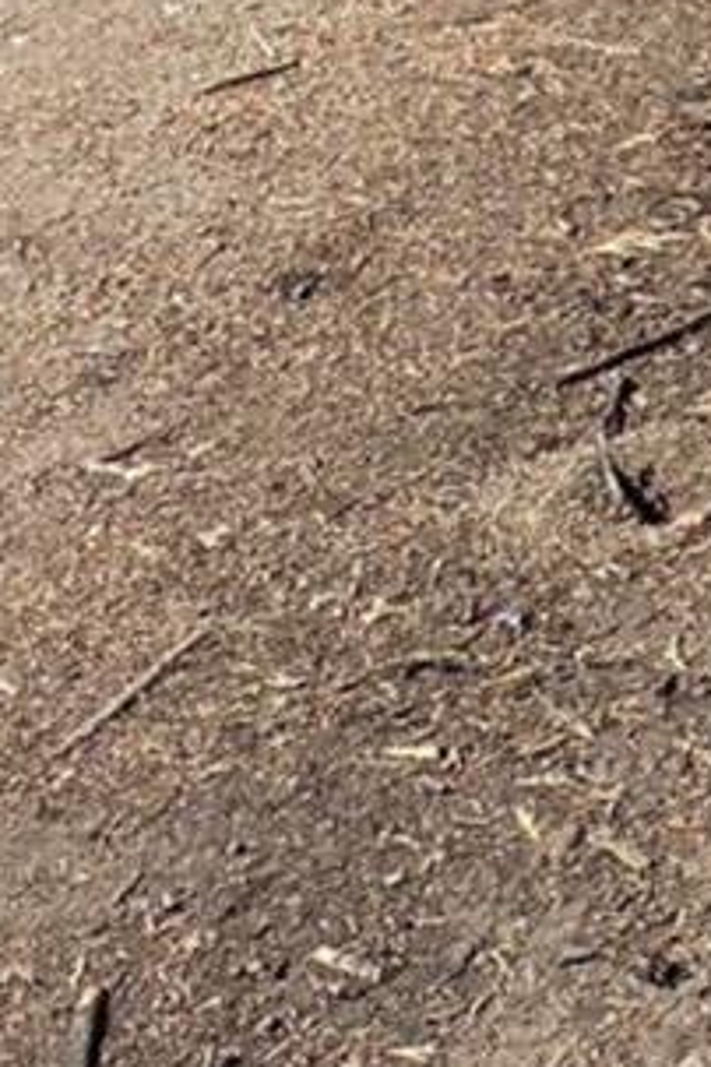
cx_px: 1839
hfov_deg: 9.0
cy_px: 456
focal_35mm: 134
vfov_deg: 15.3
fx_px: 3969
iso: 32
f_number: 1.8
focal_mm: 4.25
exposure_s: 1/1754
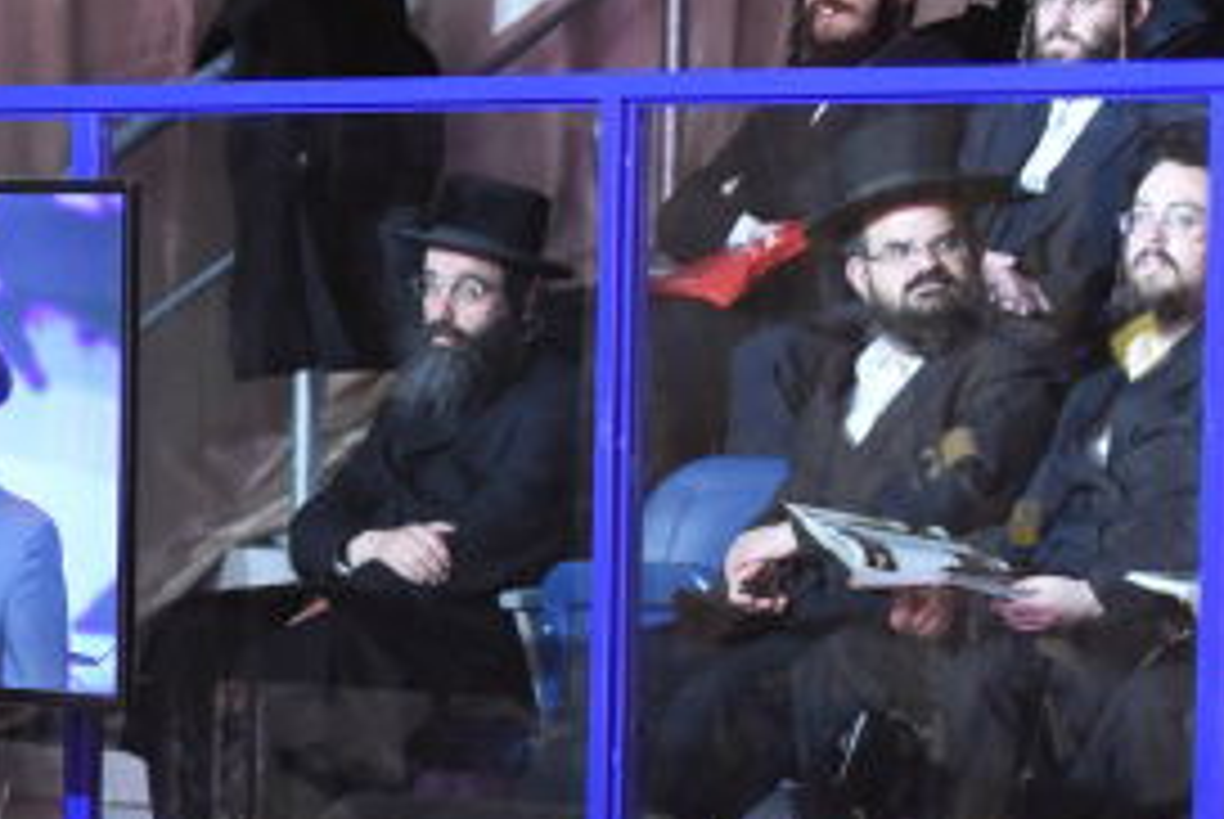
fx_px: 10245
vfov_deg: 4.5
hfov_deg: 6.7
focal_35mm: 301
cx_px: -954
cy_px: 1307
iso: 4000
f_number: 2.8
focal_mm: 80
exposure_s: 1/80
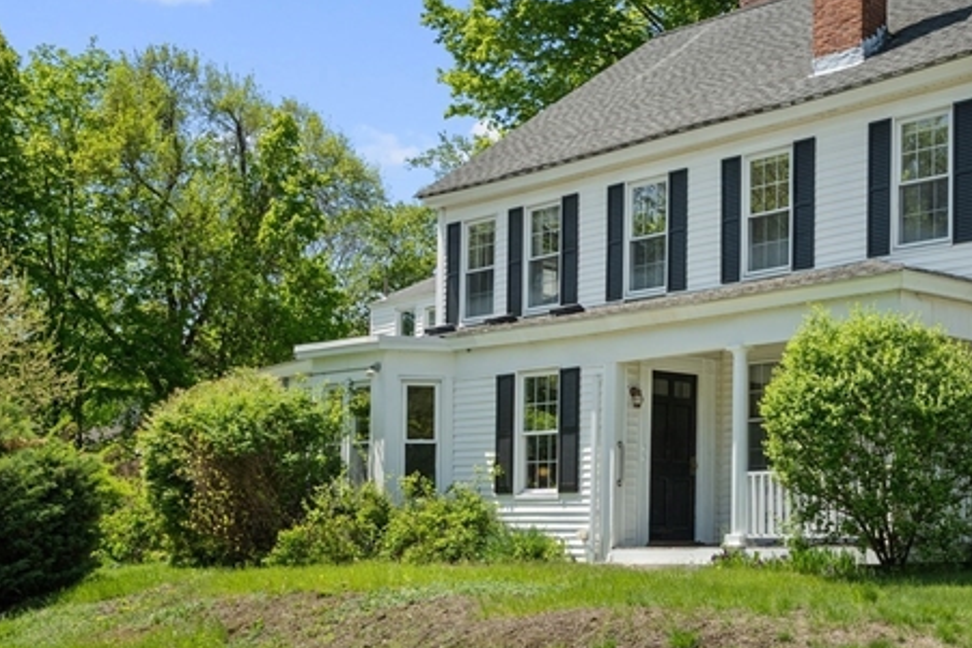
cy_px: 231
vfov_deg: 26.9
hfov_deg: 37.1
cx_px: 871
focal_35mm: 50
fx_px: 1350
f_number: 11
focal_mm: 22
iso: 320
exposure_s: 1/50
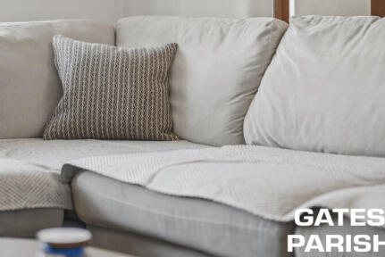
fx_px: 813
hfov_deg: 26.4
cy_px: 81
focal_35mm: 76
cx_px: 107
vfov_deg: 17.9
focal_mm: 50
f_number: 1.8
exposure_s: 1/60
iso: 160
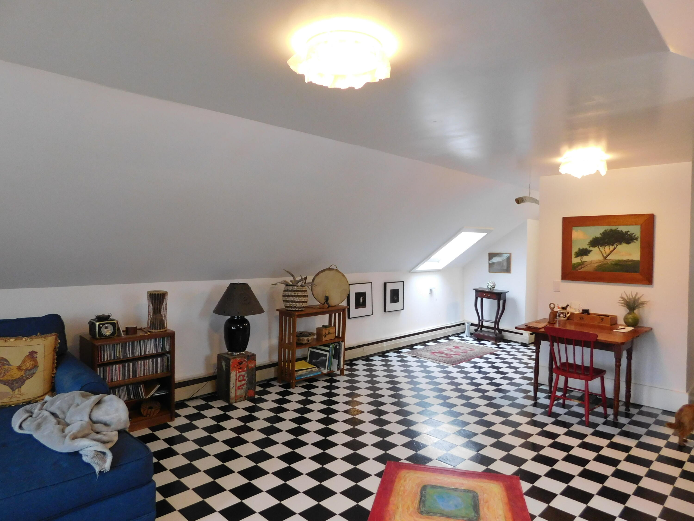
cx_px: 347
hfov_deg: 73.9
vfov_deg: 58.9
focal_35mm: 23
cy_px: 260
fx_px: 461
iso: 280
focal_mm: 4
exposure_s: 1/30
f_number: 3
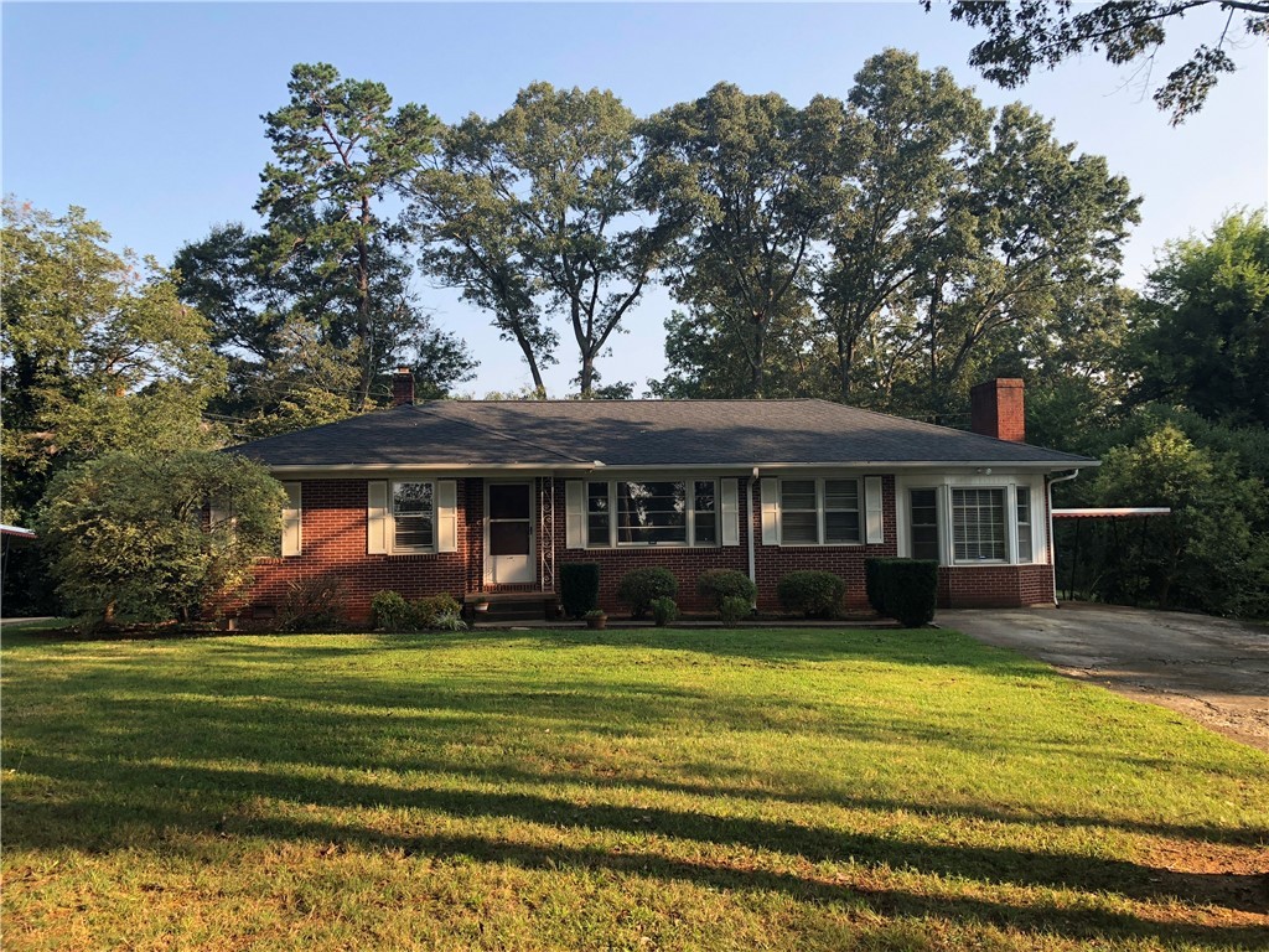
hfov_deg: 63.4
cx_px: 634
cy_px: 476
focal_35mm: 28
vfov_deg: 49.7
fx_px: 1026
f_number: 1.8
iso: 20
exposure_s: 1/450
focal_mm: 3.99
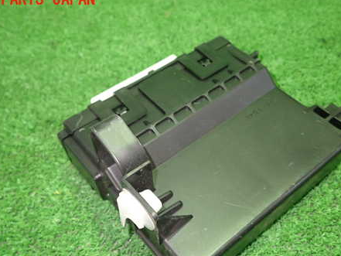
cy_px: 164
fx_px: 335
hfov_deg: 53.9
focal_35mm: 34
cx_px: 186
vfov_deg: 41.4
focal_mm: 4.5
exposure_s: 1/30
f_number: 2
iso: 400
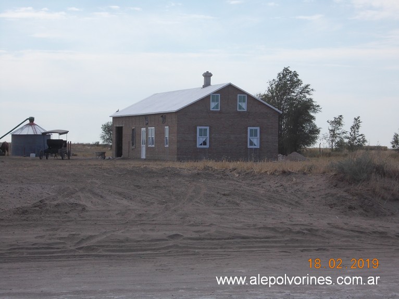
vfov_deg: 15.4
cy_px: 150
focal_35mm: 96
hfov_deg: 20.4
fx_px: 1106
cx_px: 200
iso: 80
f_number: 5.3
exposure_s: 1/400
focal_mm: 13.6
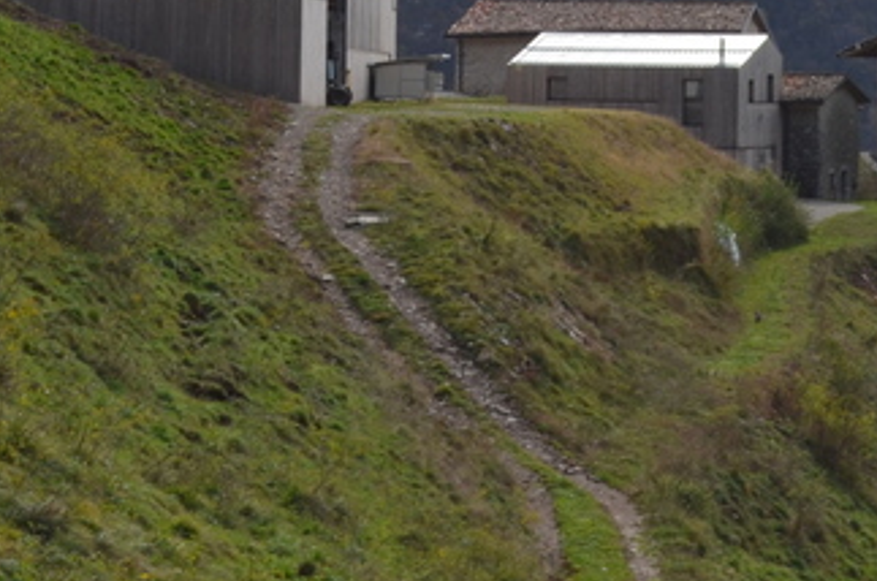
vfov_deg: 8.7
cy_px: -76
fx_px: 3793
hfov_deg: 13.1
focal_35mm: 156
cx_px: 749
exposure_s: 1/250
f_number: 8
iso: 140
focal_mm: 30
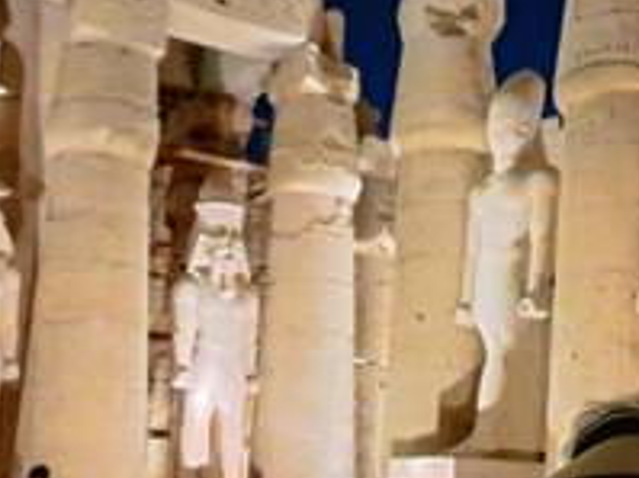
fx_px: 1070
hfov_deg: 32.4
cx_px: 507
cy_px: 363
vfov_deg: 24.9
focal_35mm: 58
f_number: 1.8
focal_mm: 5.23
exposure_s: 1/10
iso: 2000
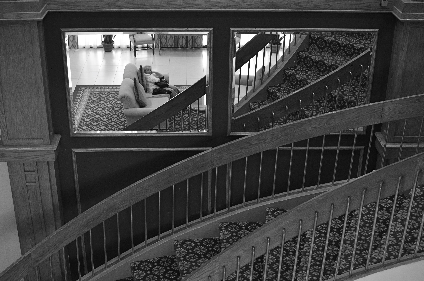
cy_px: 140
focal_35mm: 52
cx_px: 212
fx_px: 617
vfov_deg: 25.6
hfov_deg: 37.9
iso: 800
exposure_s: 1/30
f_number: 3.5
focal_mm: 35
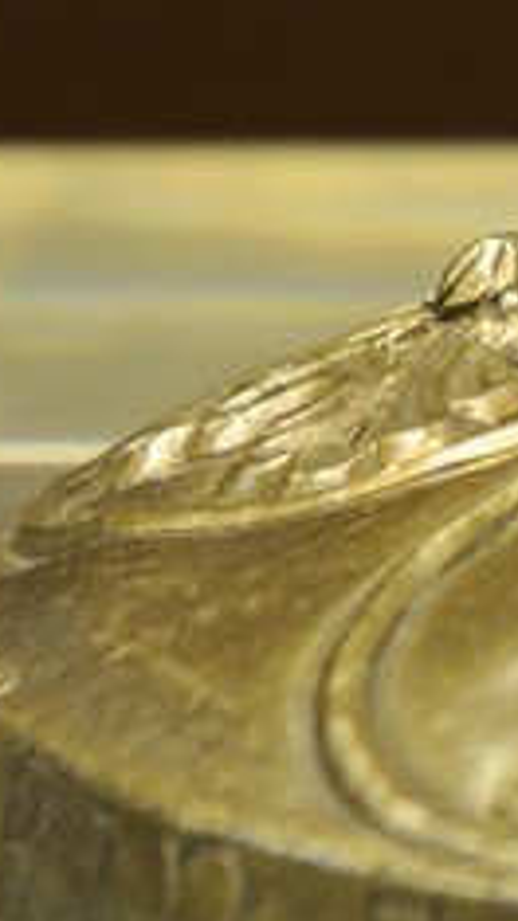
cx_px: 1750
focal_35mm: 371
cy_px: -1266
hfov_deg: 3.2
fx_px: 9069
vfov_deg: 5.6
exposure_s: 1/4
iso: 400
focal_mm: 52
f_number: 6.3
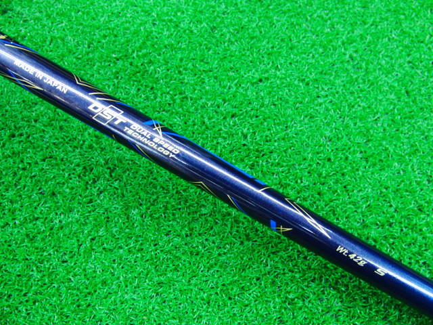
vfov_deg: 38.7
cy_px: 162
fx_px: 463
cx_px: 216
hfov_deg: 50.1
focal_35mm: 37
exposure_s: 1/15
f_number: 3.6
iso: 400
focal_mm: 6.42
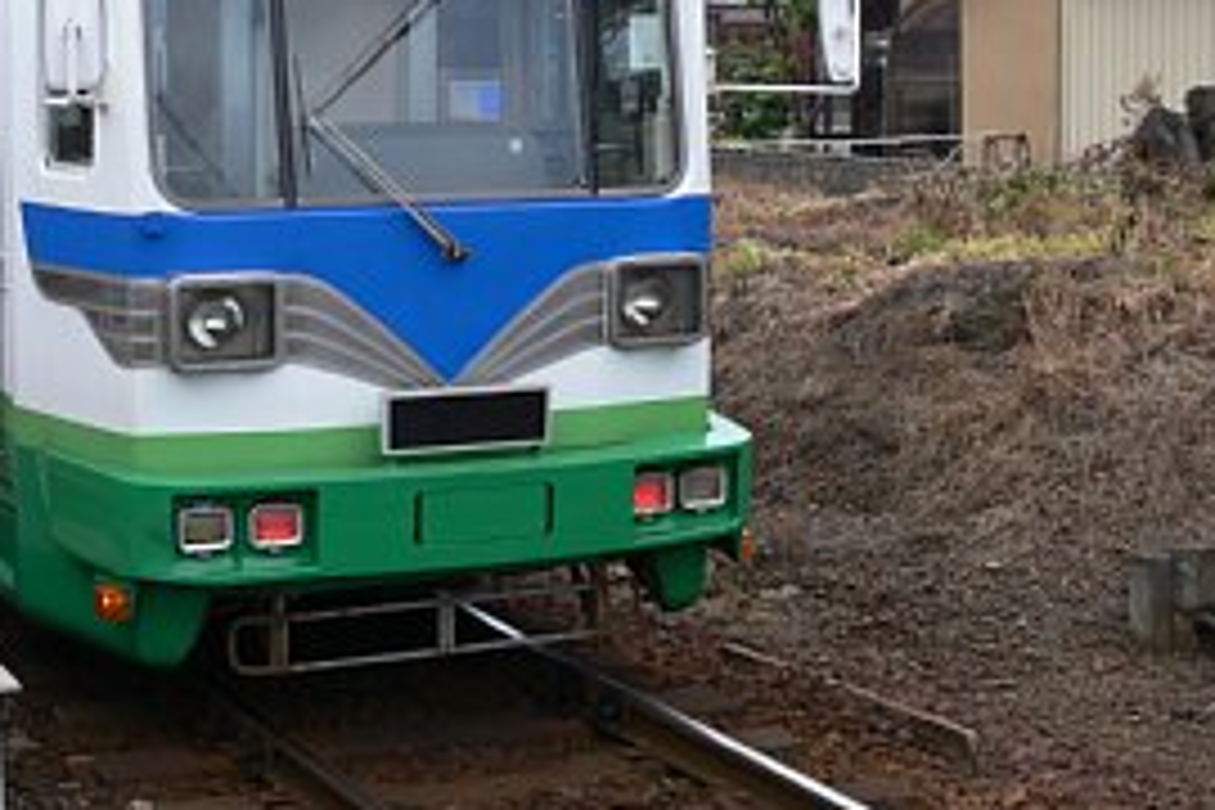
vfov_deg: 19.0
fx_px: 2396
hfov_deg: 28.2
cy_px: 153
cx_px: 346
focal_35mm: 71
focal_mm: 9.7
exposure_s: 1/160
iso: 80
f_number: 5.6
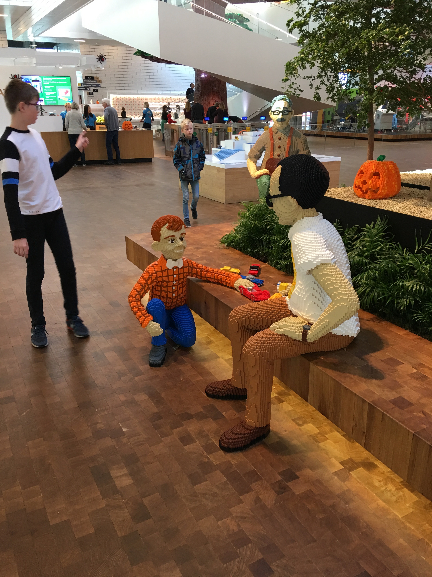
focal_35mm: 29
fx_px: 483
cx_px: 216
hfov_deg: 48.2
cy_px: 288
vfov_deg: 61.7
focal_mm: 4.15
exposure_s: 1/17
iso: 50
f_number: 2.2
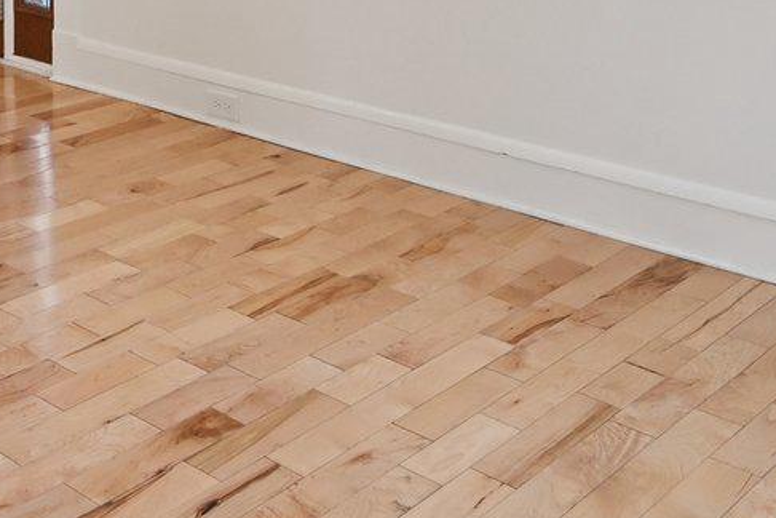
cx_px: -51
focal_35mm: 59
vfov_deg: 20.0
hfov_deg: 30.7
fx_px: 1272
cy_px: -245
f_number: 8
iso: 140
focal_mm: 14
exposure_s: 1/15
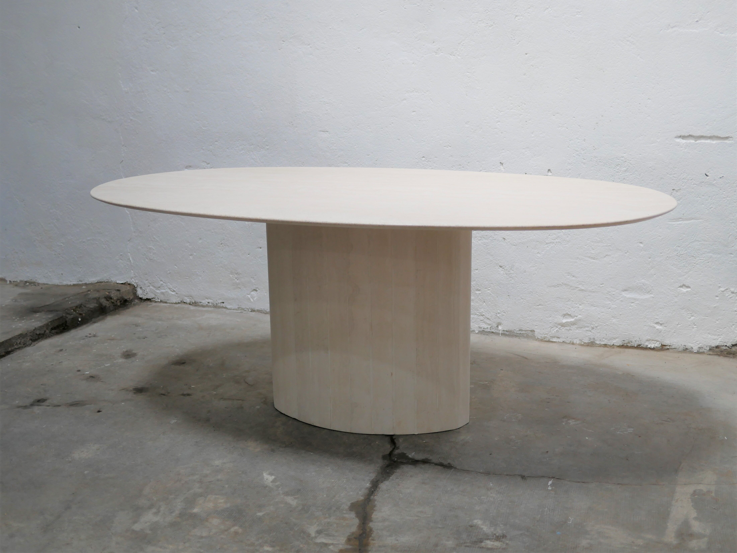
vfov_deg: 36.0
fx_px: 852
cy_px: 276
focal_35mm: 40
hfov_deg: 46.8
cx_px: 368
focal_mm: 20
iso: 250
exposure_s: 1/60
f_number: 1.7
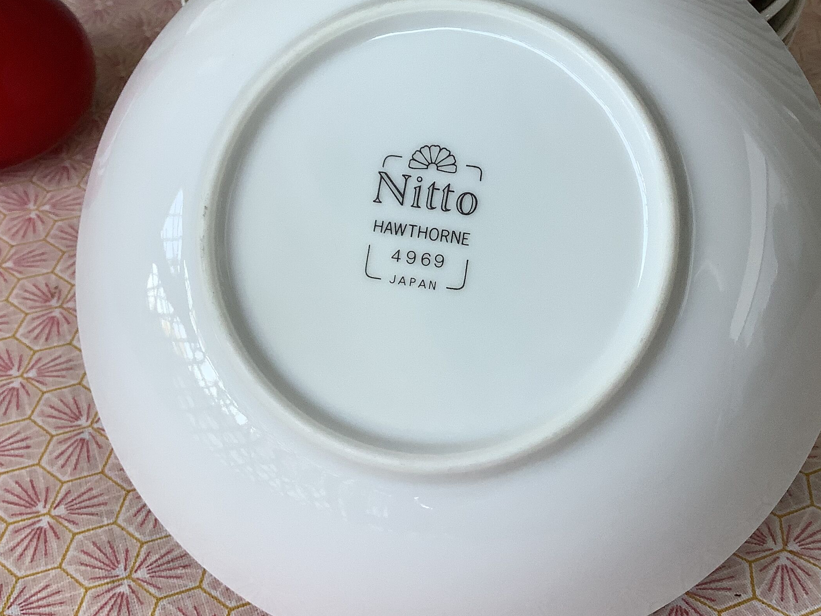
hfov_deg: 39.6
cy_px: 238
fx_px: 1138
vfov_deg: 30.2
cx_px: 463
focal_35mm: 48
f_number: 2.4
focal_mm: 3.3
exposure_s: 1/120
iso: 50
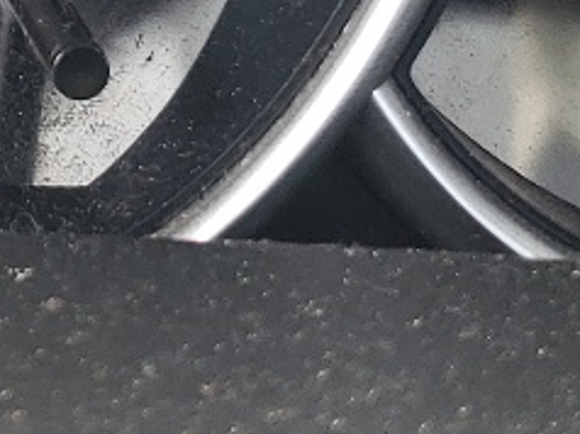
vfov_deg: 8.0
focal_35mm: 175
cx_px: -263
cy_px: -471
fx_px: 2929
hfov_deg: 10.9
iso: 50
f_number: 1.5
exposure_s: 1/141
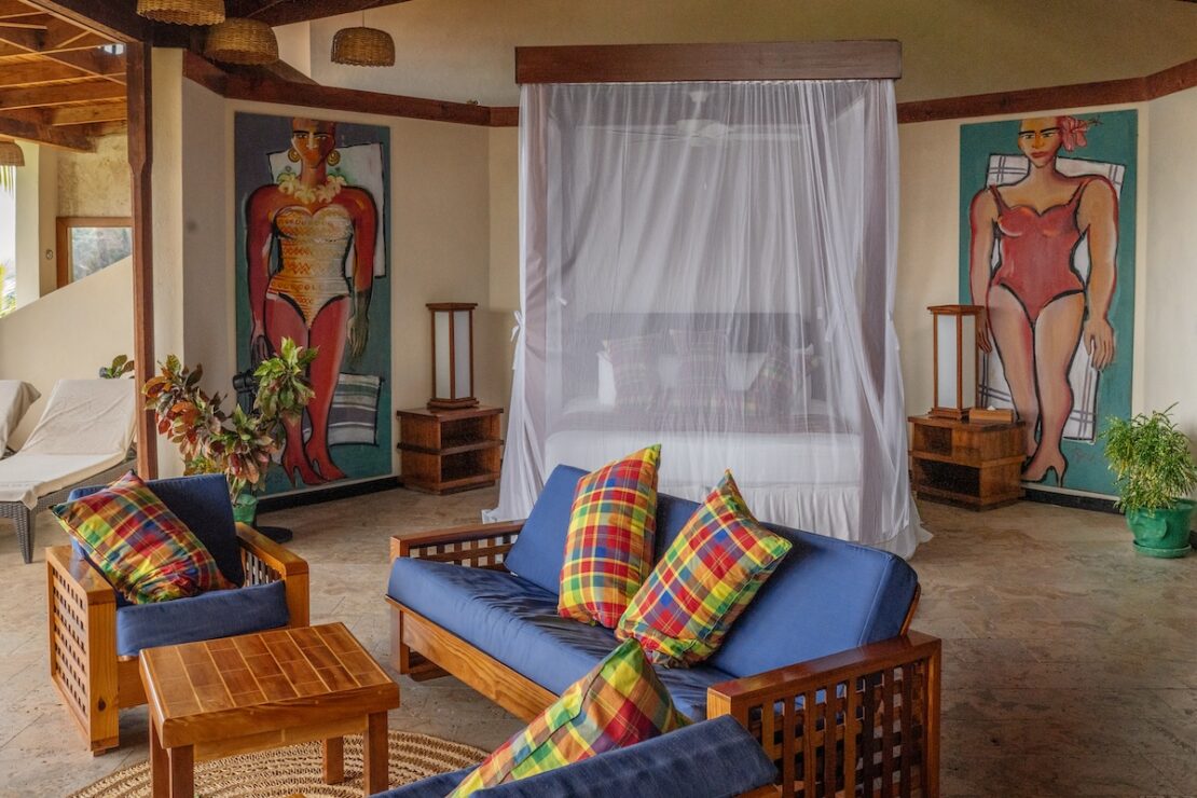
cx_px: 598
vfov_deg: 37.9
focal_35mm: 35
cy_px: 399
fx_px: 1164
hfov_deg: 54.4
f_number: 8
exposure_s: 1/500
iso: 3200
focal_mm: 35
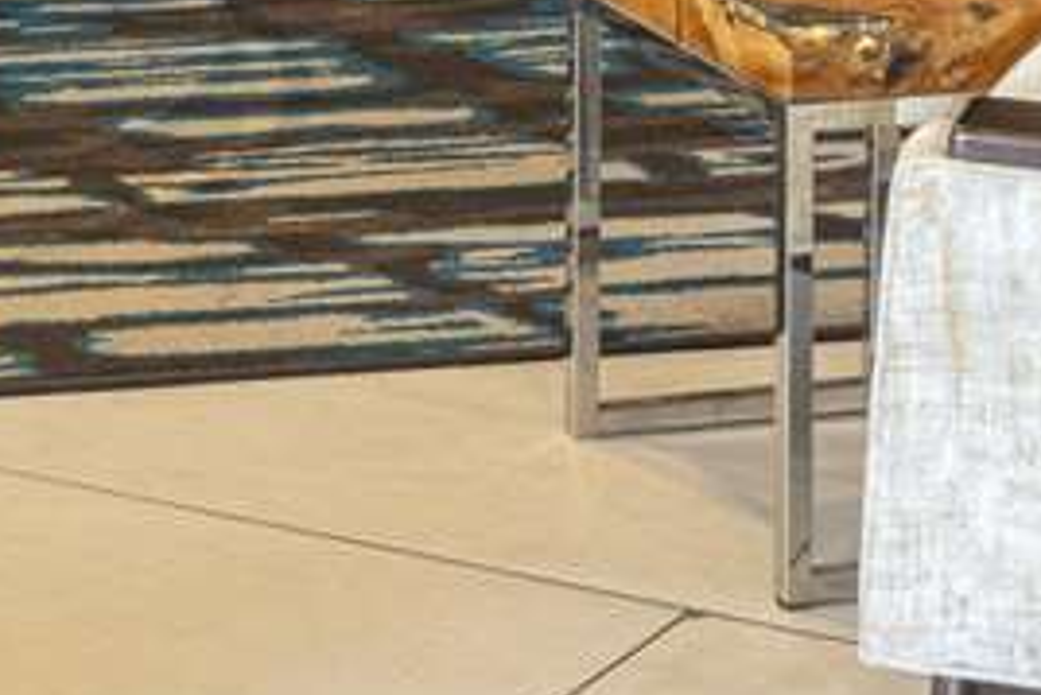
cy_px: -916
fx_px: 5670
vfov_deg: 6.7
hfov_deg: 10.4
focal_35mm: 196
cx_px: -50
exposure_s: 1/1.25
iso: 125
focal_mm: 35
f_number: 8
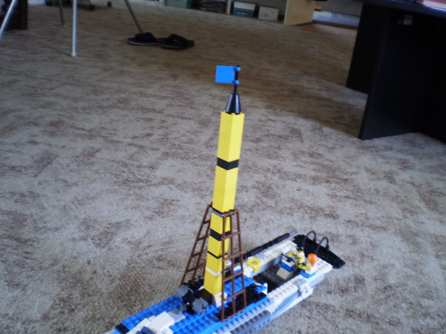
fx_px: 464
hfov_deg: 51.4
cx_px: 223
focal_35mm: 36
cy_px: 167
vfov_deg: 39.7
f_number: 3.1
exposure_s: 1/10
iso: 125
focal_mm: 6.3
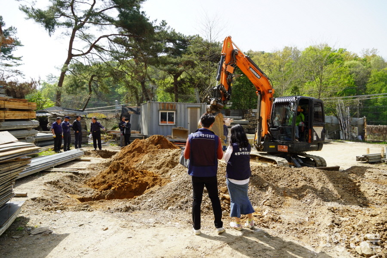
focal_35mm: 27
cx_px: 194
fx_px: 290
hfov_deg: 67.4
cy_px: 129
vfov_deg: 47.9
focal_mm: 18
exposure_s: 1/250
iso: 100
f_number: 5
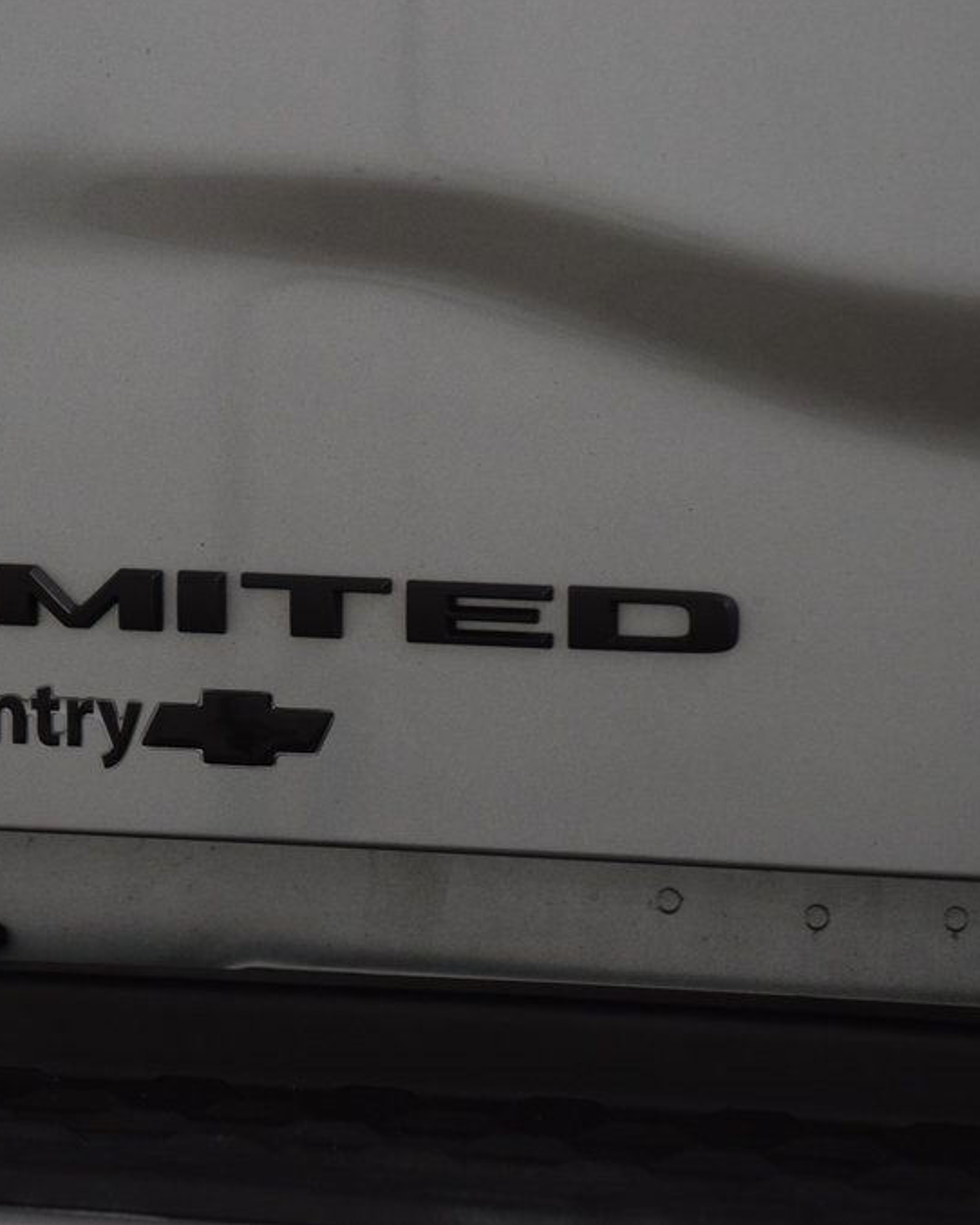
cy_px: 609
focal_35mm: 149
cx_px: 264
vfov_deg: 12.9
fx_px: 5400
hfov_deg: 10.4
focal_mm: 70
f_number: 4
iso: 1600
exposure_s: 1/125
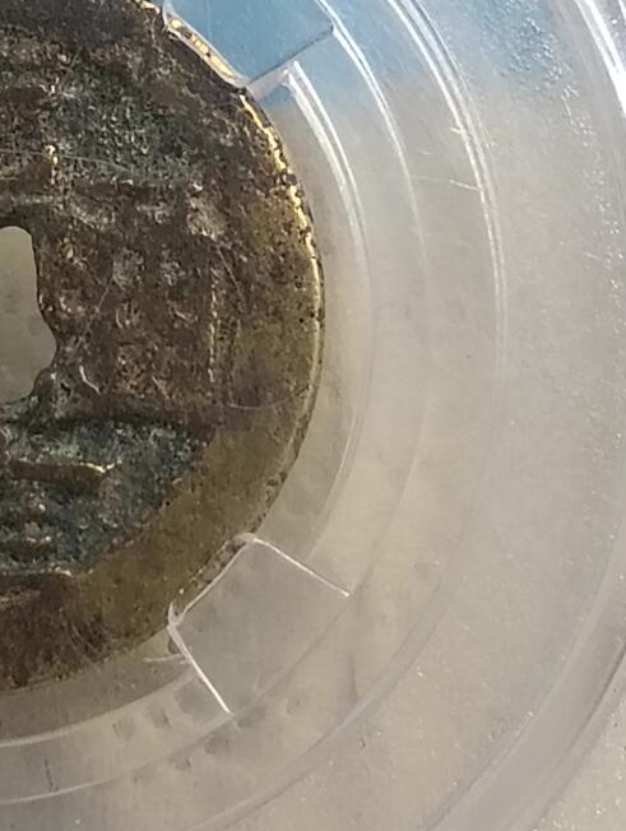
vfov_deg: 12.2
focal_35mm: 160
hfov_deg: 9.2
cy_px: 47
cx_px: 17
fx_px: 3848
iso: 160
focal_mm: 3.98
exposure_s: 1/33.3
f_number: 1.8
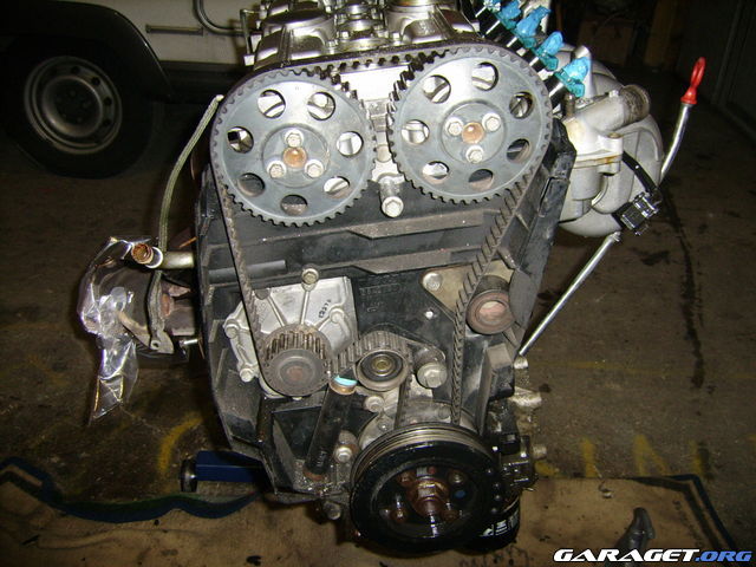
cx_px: 378
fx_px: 764
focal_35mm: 35
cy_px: 284
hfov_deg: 52.6
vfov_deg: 40.7
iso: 142
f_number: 2.8
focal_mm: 5.95
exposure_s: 1/30
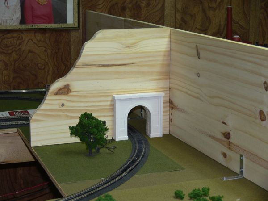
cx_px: 134
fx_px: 604
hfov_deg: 25.0
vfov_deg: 18.9
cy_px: 100
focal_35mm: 78
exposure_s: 1/30
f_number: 3.2
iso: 100
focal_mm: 16.4
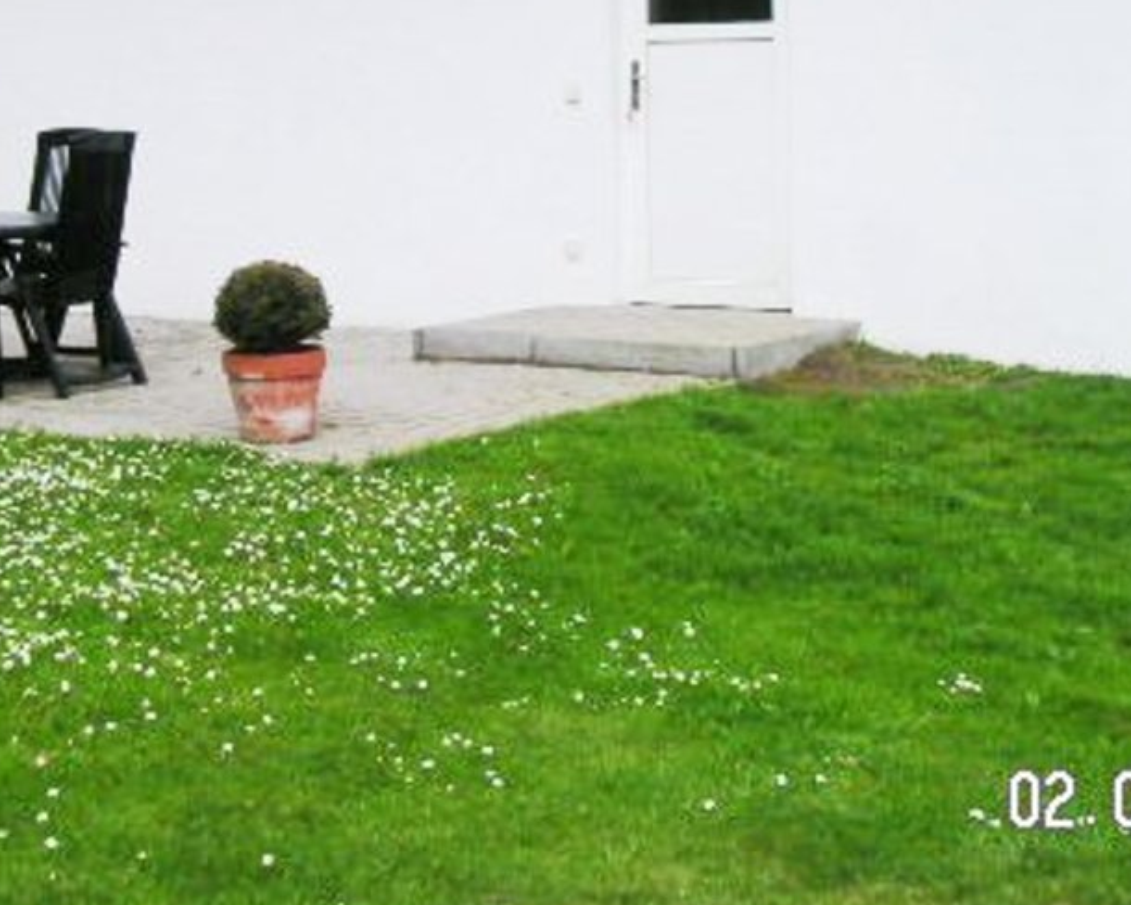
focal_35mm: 73
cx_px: 430
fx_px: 2444
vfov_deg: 20.6
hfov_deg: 26.0
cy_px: 128
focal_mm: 6
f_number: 2.8
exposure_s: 1/750
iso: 50
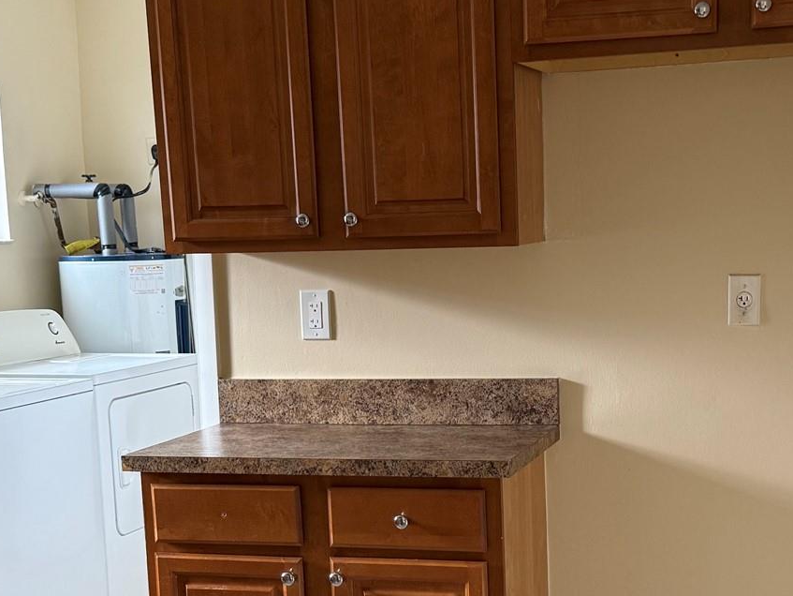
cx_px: 467
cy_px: 416
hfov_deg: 33.1
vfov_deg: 25.1
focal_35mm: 58
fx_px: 1329
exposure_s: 1/73
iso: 200
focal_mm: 6.76
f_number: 1.78
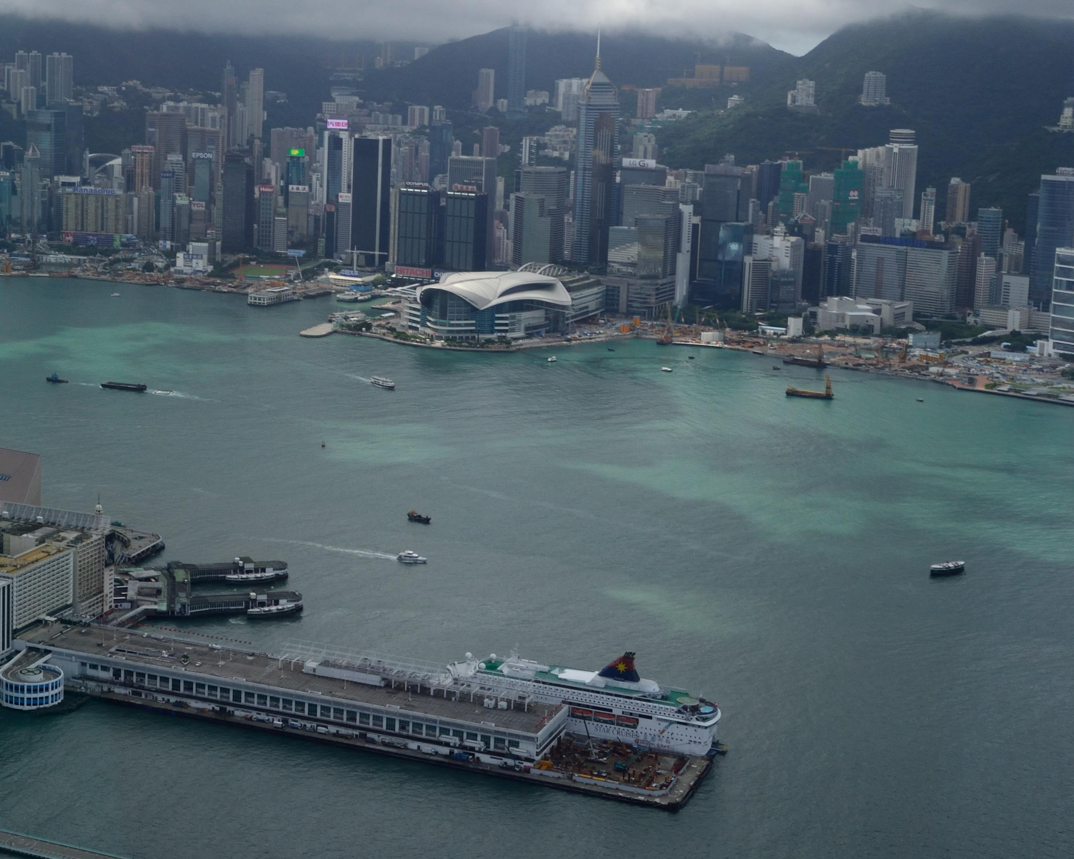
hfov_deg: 28.9
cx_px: 212
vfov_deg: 23.8
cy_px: 307
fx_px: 2034
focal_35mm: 64
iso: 400
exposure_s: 1/200
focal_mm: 28
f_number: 10
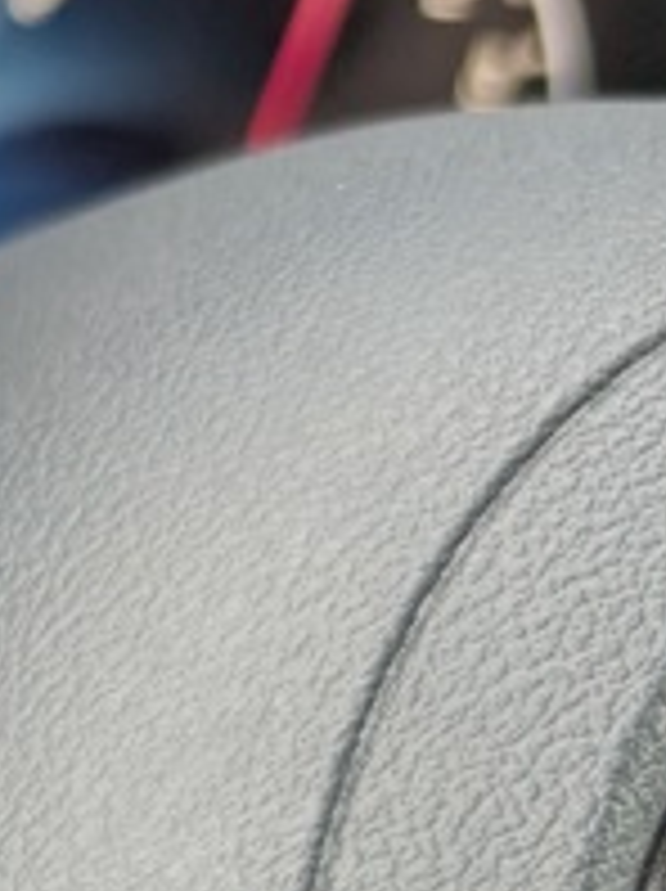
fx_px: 2494
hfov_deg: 12.5
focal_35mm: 97
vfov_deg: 18.2
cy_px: 1300
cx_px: -850
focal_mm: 6.9
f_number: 1.68
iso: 217
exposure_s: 1/100
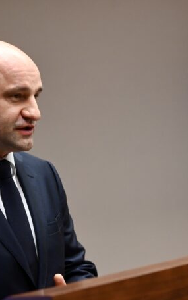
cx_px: 74
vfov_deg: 12.0
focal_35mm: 174
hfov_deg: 7.5
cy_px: 152
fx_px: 1426
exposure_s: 1/800
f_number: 2.8
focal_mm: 112
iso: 2000
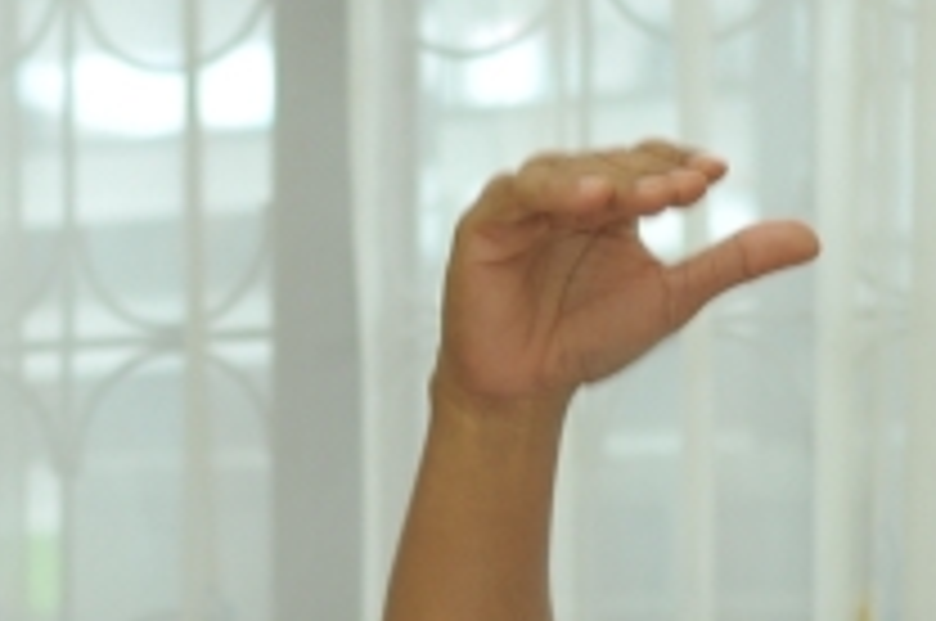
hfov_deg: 13.3
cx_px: 634
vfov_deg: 8.8
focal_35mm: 154
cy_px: 774
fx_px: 3998
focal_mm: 50
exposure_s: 1/80
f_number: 2.5
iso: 800
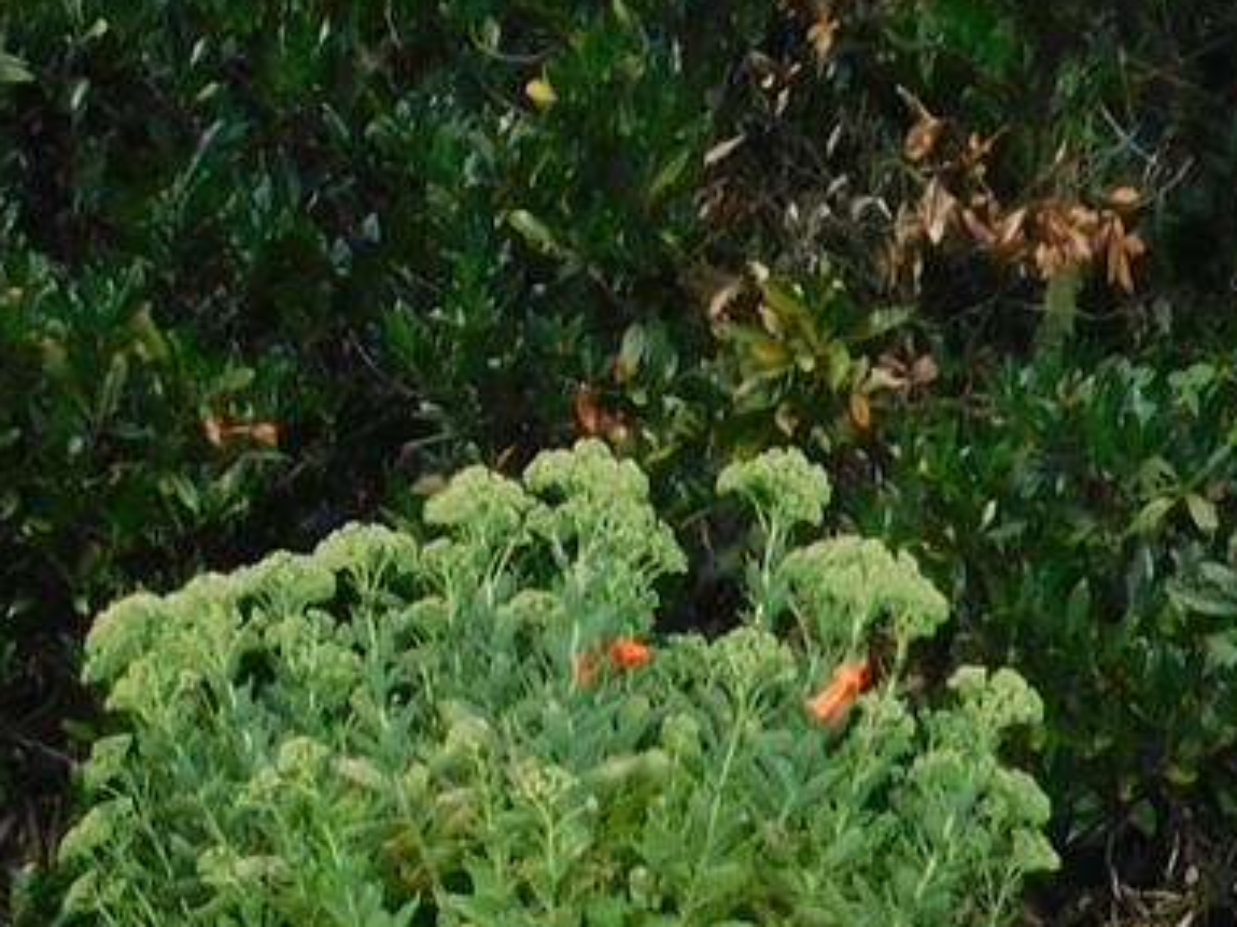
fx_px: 28257
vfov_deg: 1.9
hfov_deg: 2.5
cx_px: 2522
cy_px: 911
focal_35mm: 791
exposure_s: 1/320
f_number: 5.1
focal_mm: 26.3
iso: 125
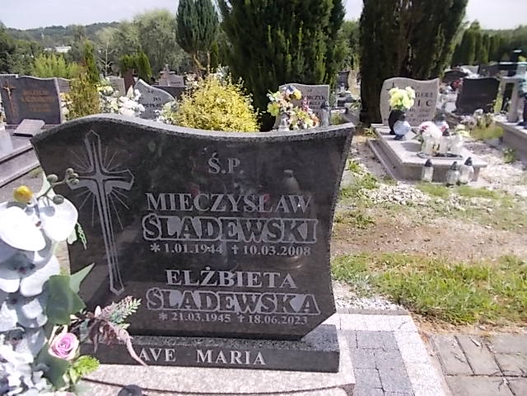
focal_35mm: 26
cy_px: 198
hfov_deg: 67.3
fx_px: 396
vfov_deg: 53.1
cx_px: 264
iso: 80
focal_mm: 4.6
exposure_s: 1/100
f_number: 8
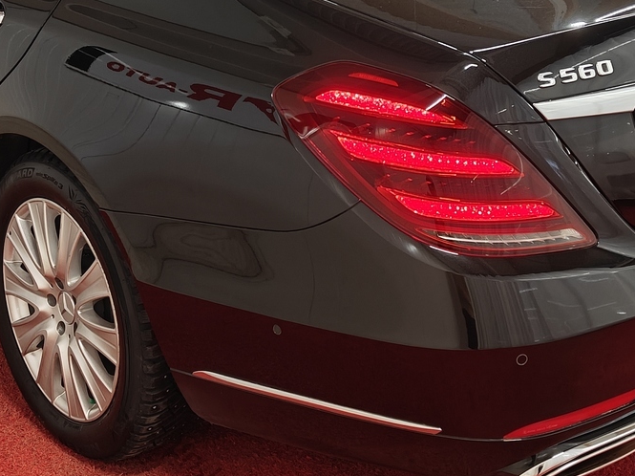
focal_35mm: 65
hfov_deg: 29.8
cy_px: 172
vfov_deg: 22.5
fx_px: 1192
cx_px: 287
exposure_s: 1/50
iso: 80
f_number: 1.8
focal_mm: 5.59
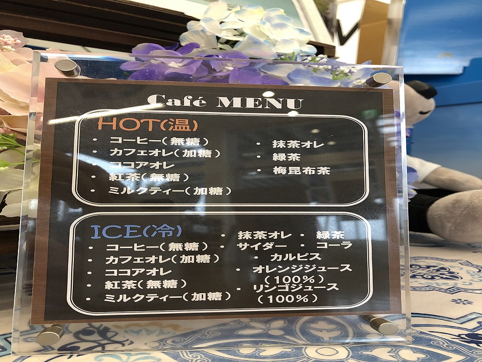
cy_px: 181
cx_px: 241
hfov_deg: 63.4
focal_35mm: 28
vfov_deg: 49.7
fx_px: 390
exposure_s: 1/33
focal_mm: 3.99
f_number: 1.8
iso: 40
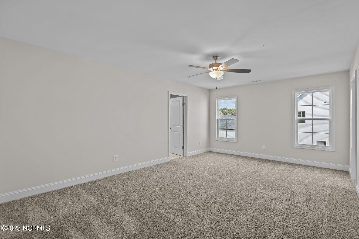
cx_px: 180
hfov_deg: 96.7
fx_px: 160
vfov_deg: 73.7
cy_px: 120
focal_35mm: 16
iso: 200
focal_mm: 16
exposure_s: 1/8
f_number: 4
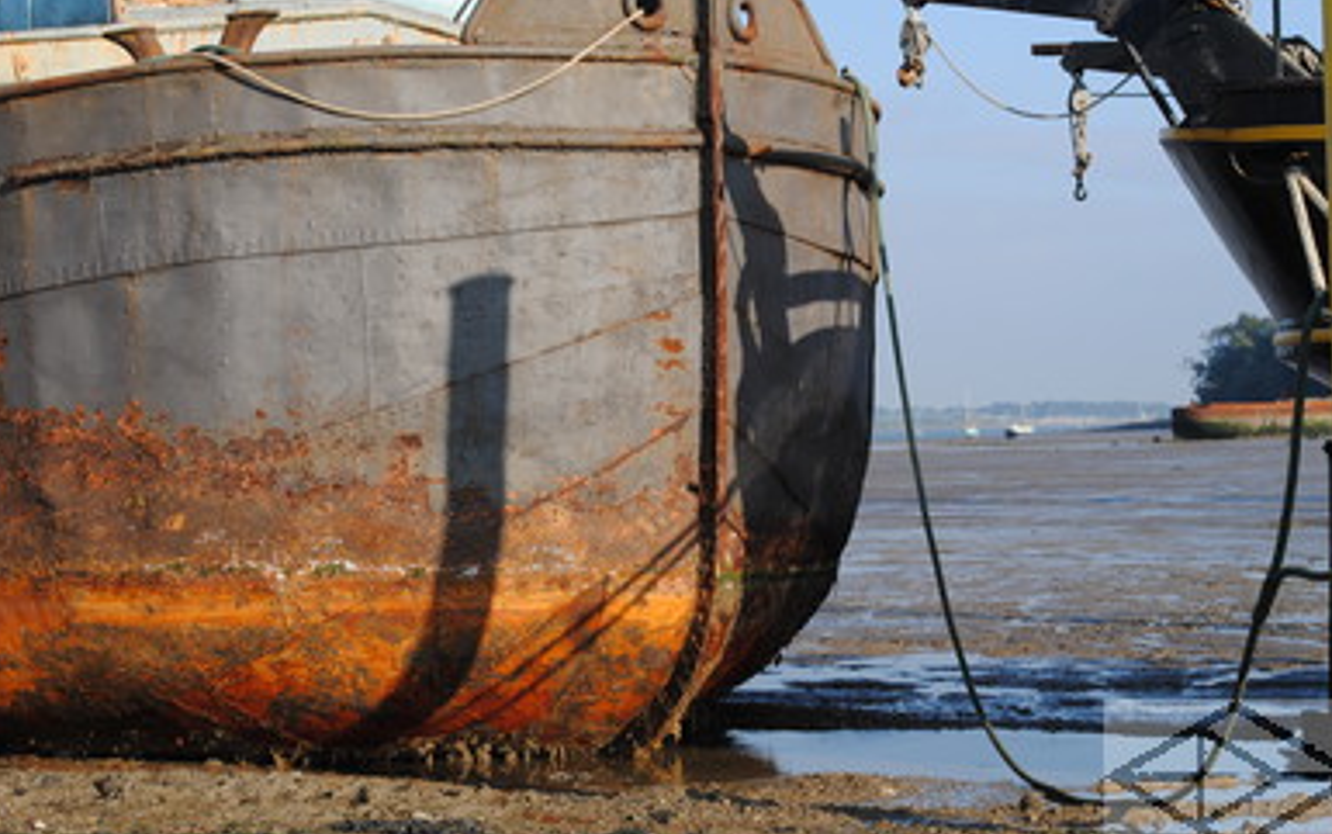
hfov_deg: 28.2
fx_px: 2651
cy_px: 393
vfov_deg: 17.9
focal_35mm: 73
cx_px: 671
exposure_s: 1/320
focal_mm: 46
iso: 200
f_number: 9
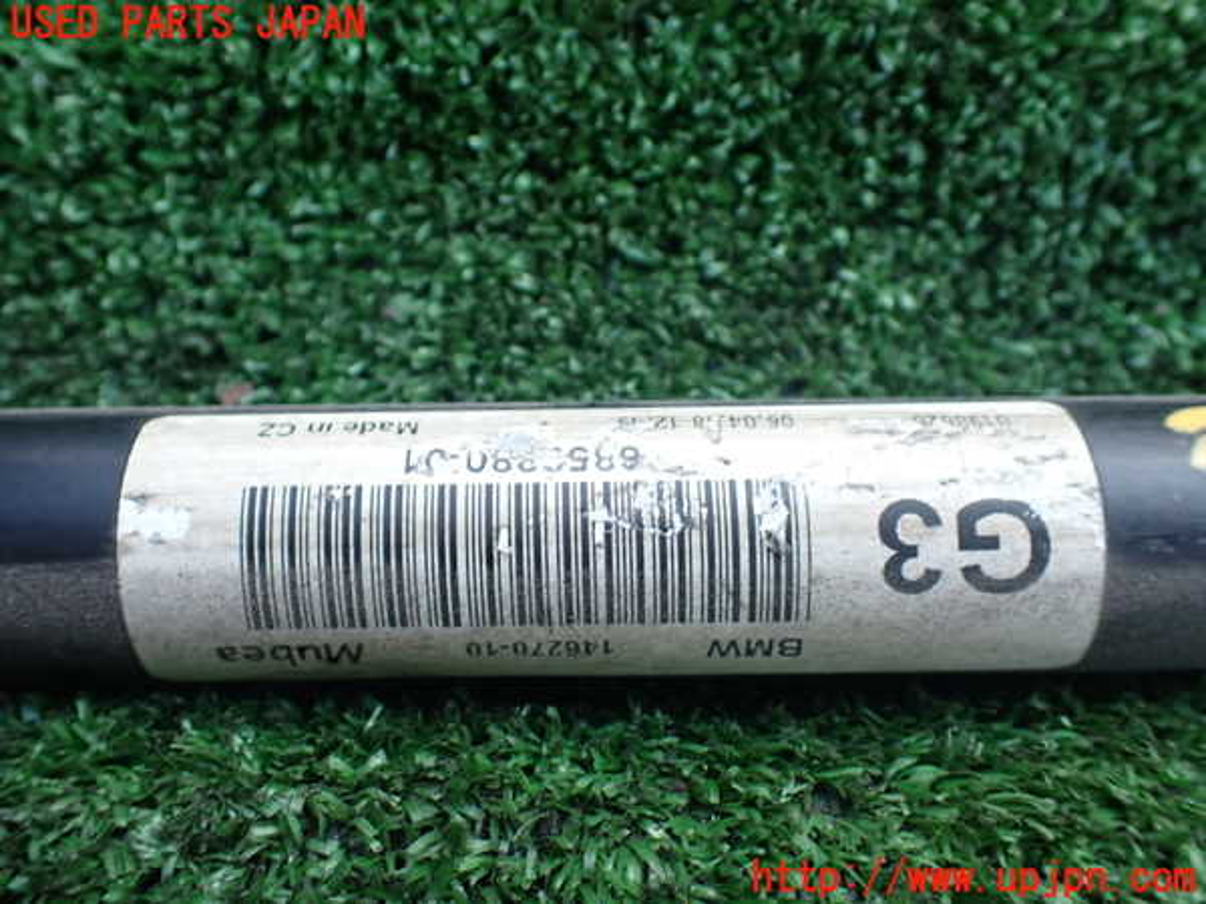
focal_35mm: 30
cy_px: 452
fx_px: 1045
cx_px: 603
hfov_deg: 60.0
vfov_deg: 46.8
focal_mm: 5.4
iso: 250
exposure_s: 1/125
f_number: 2.3
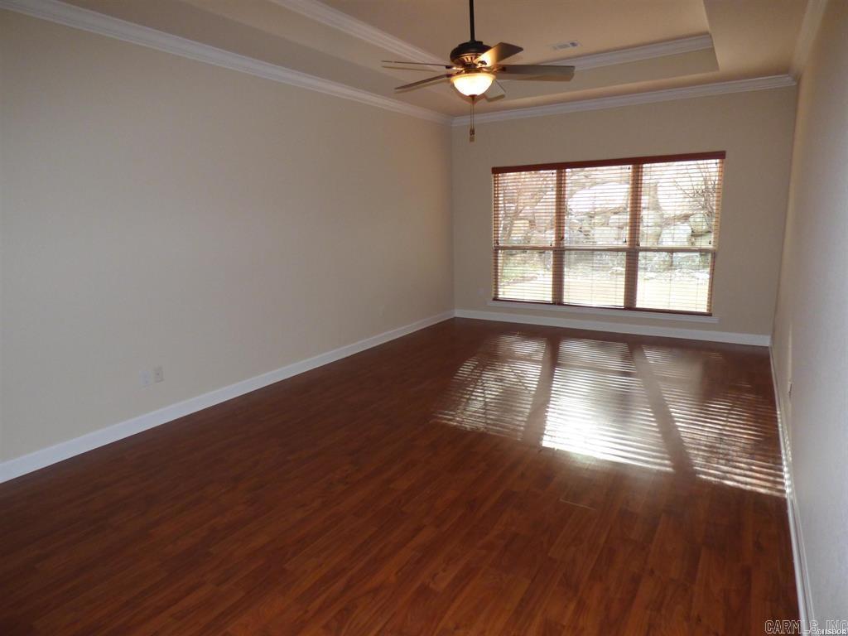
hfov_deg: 81.7
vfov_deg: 66.0
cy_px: 318
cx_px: 424
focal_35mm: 20
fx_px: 490
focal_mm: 3.58
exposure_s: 1/60
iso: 320
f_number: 2.8
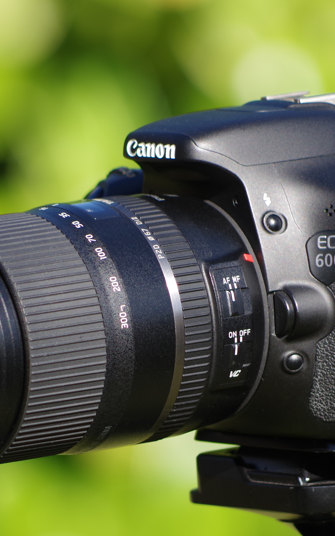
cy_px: 316
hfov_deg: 1.6
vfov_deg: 2.6
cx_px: 148
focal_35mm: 821
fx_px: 11996
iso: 200
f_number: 5.8
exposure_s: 1/400
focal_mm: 300
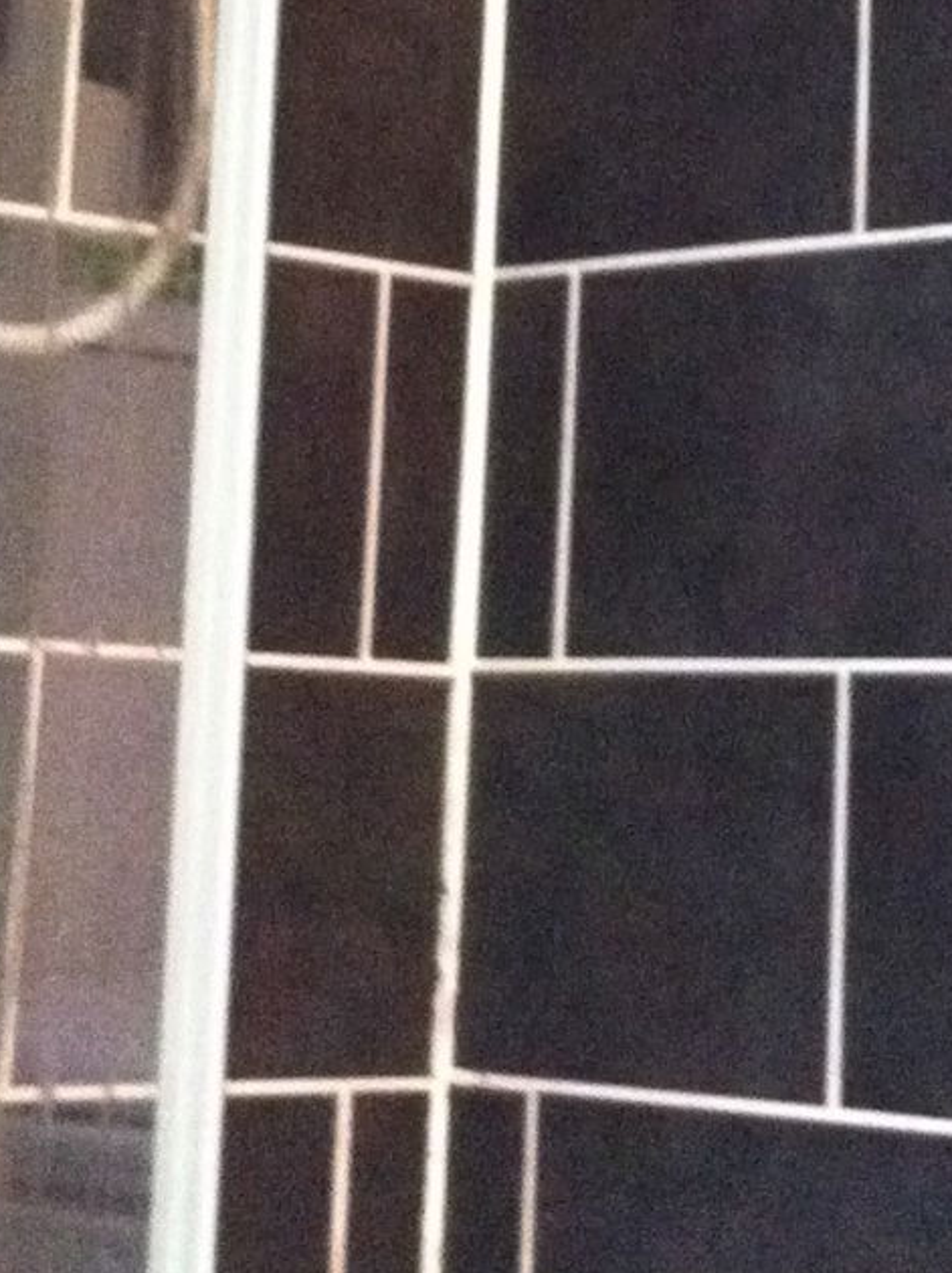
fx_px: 4373
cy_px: -67
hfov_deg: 12.4
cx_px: 683
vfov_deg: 16.2
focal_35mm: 119
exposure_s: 1/15
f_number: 2.8
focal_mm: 3.85
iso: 640
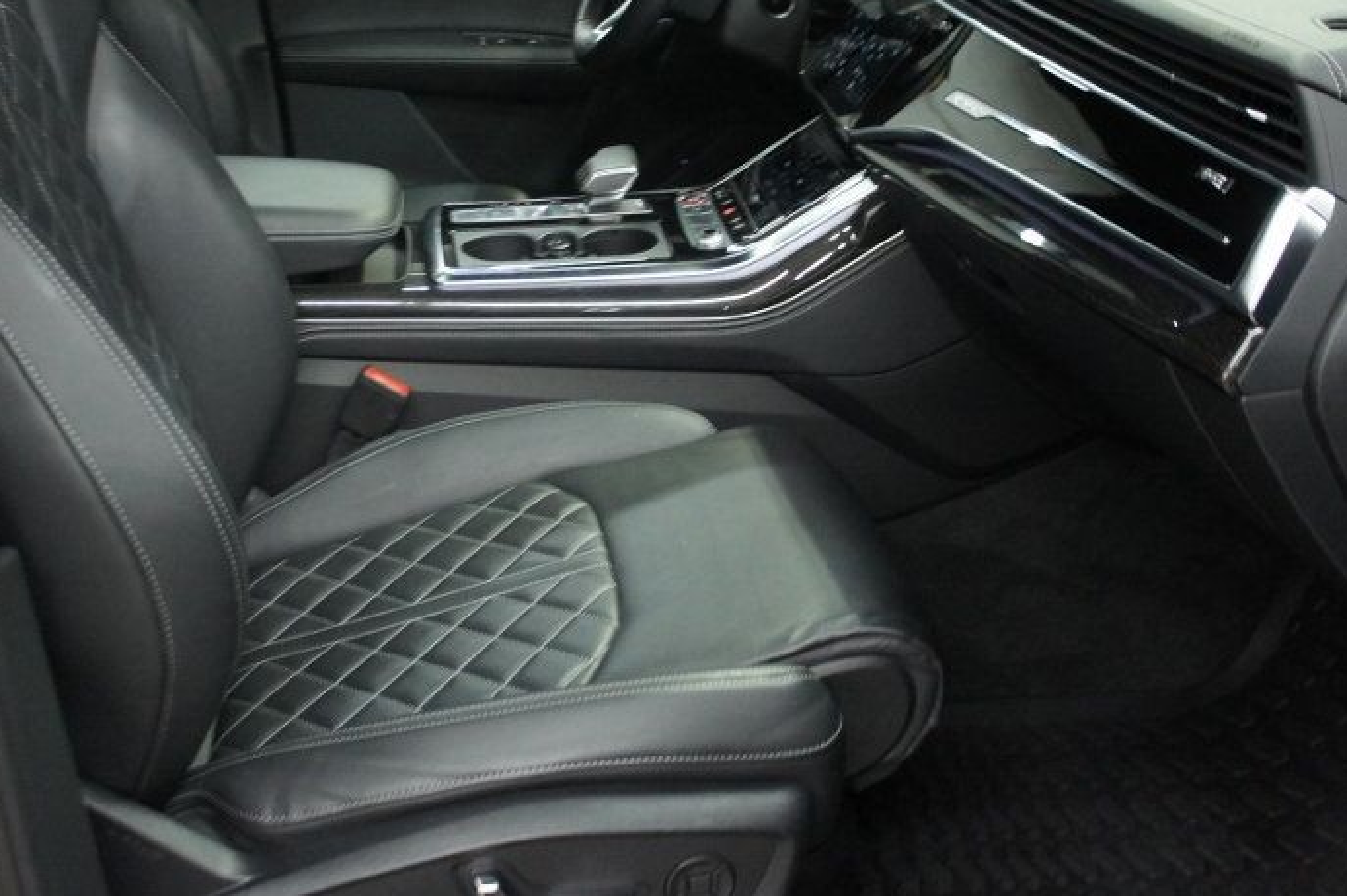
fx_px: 1496
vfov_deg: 32.8
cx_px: 517
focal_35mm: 40
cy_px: 239
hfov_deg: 48.1
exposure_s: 1/40
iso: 1600
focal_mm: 18
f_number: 3.5
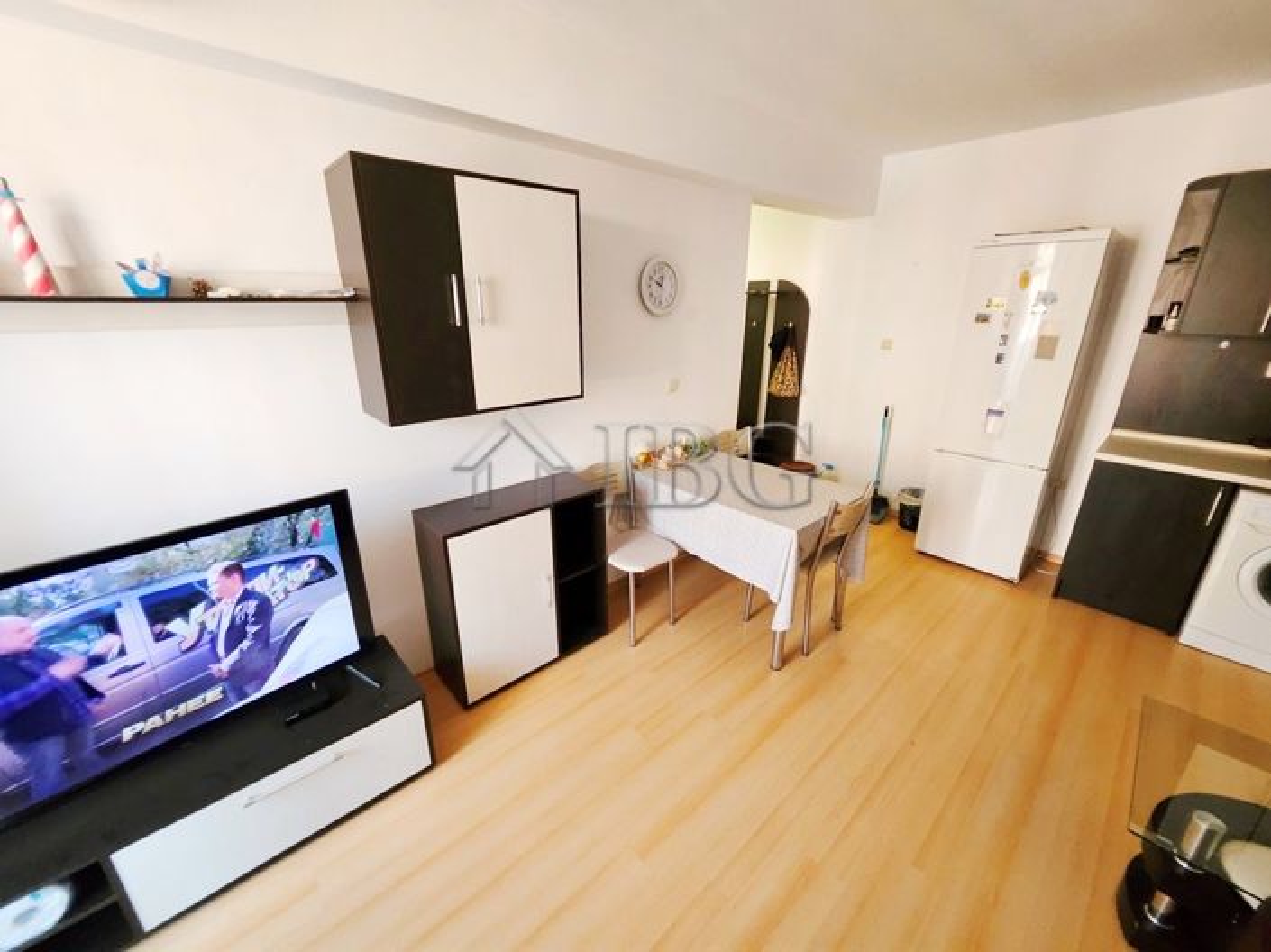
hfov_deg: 106.2
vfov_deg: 89.9
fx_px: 477
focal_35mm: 13
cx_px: 636
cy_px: 476
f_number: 2.2
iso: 400
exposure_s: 1/33
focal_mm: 1.7
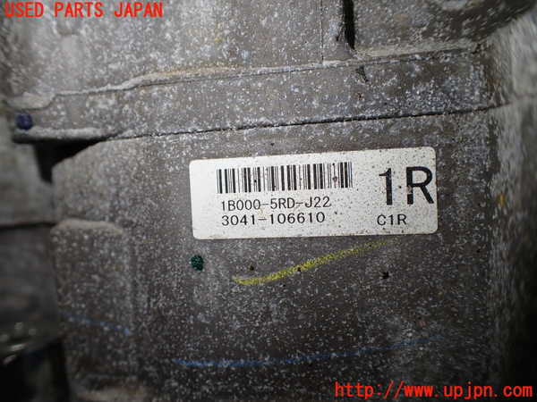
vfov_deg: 46.8
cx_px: 268
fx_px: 465
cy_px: 201
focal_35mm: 30
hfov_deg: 60.0
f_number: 2.3
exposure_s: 1/125
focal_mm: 5.4
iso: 125
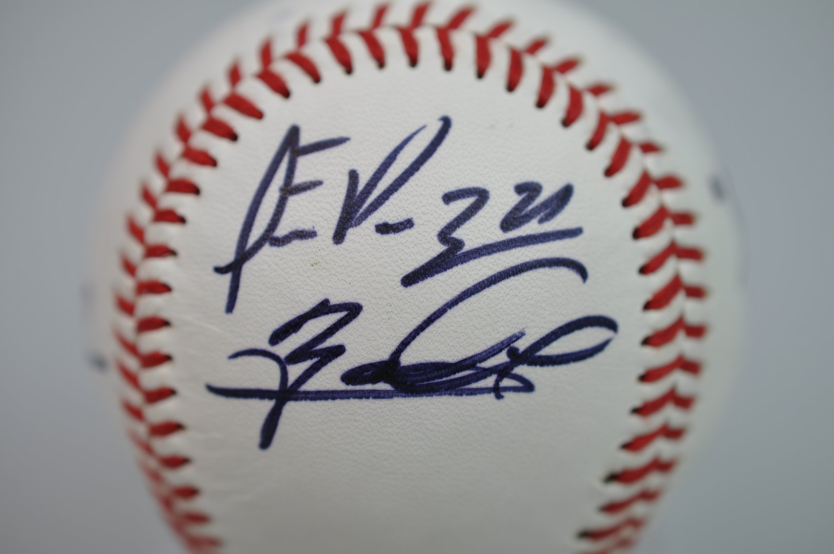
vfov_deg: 22.6
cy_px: 277
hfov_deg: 33.4
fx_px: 1388
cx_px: 417
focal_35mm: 60
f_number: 4.5
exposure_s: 1/80
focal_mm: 40
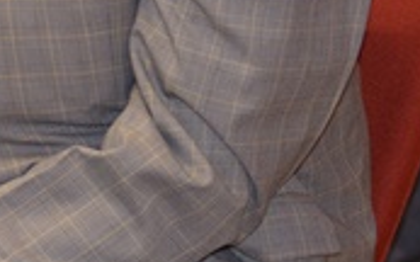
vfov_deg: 5.8
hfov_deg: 9.2
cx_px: -205
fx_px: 2530
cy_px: -256
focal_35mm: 221
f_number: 2.8
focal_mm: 35
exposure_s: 1/60
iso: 900
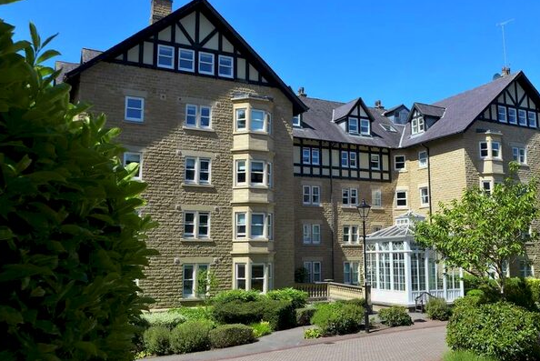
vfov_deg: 40.0
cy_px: 186
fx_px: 495
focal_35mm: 33
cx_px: 296
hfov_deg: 57.1
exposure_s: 1/1000
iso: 80
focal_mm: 5.5
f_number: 2.8
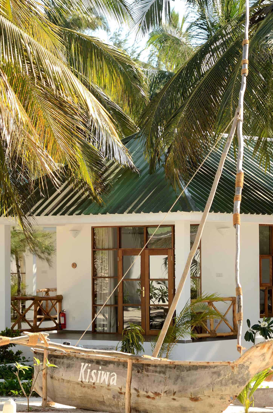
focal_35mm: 140
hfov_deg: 9.8
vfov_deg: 14.7
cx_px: 124
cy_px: 205
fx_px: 1600
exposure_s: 1/400
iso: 100
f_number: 3.5
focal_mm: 70
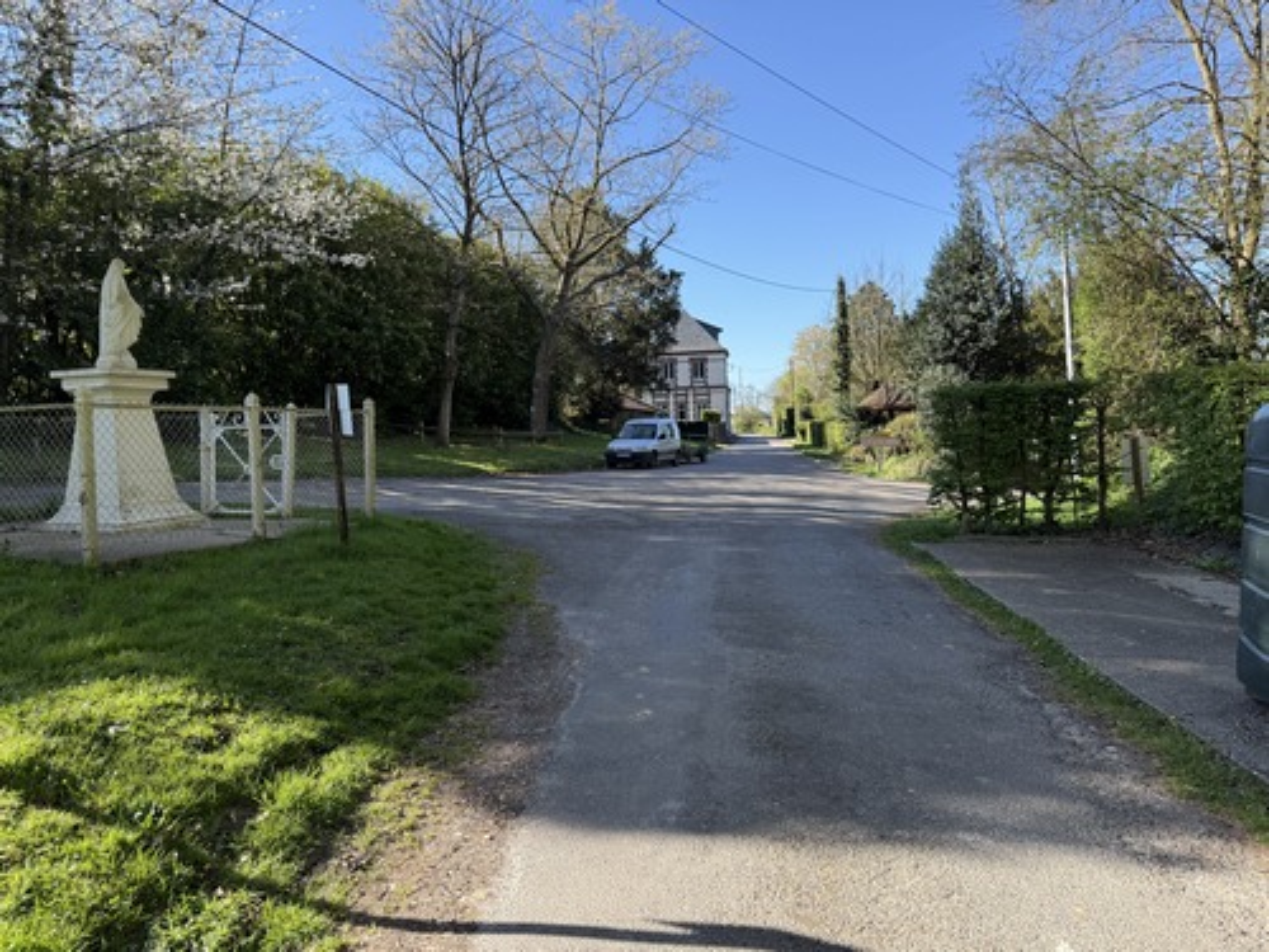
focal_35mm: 24
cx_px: 634
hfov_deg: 71.6
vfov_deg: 56.8
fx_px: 880
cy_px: 476
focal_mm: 6.76
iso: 100
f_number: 1.78
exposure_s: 1/1653
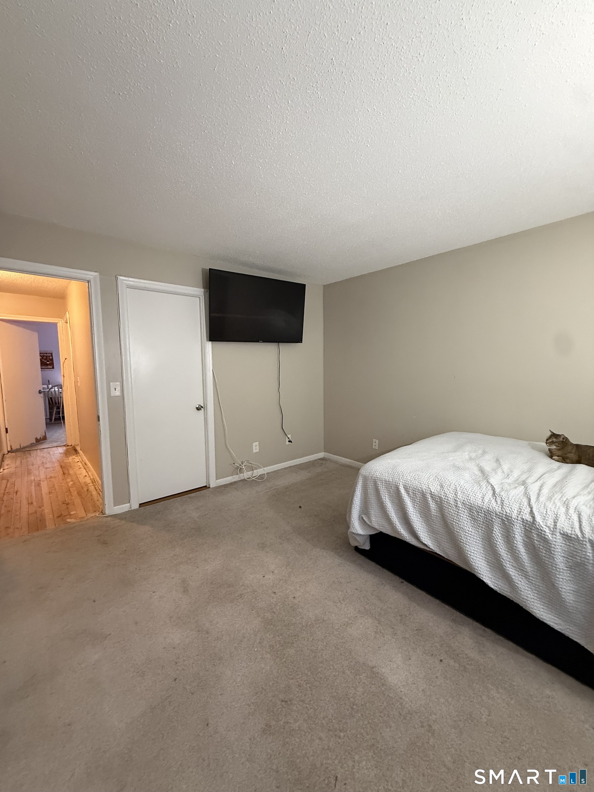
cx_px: 297
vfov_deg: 102.1
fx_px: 320
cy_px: 396
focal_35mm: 14
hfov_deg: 85.7
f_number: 2.2
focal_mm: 2.22
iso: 640
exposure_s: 1/60
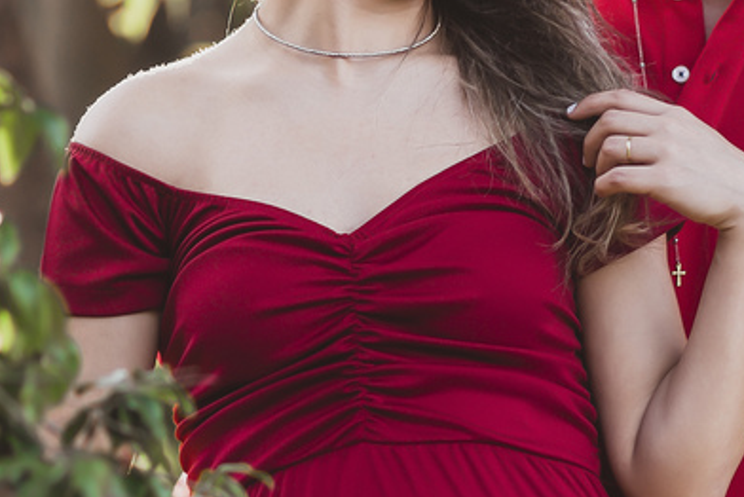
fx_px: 5377
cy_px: 152
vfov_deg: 5.3
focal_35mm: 260
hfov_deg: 7.9
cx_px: 283
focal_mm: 85
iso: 125
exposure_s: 1/200
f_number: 2
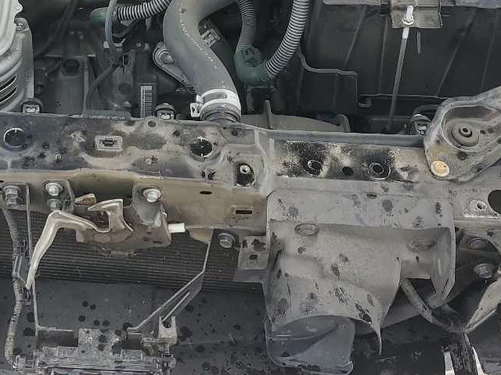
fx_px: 941
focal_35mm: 65
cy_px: -63
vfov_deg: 21.2
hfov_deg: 29.1
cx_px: 99
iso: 50
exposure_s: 1/303
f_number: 1.5
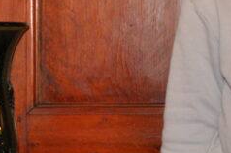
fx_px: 910
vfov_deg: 9.6
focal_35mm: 142
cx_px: 267
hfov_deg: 14.1
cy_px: -5
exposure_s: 1/60
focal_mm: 22
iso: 1250
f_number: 4.5
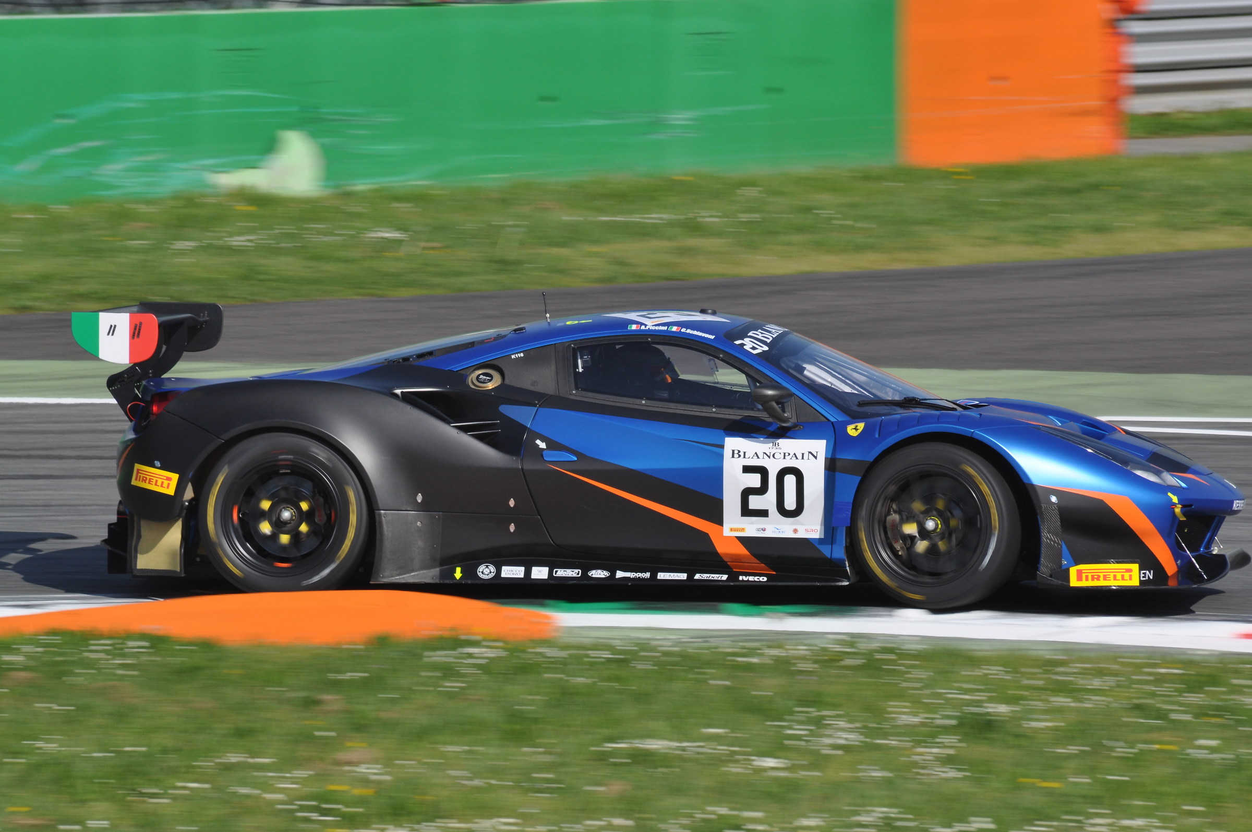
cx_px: 626
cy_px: 416
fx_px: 15631
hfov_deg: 4.6
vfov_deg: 3.0
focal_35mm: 450
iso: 200
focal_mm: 300
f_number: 14
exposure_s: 1/200
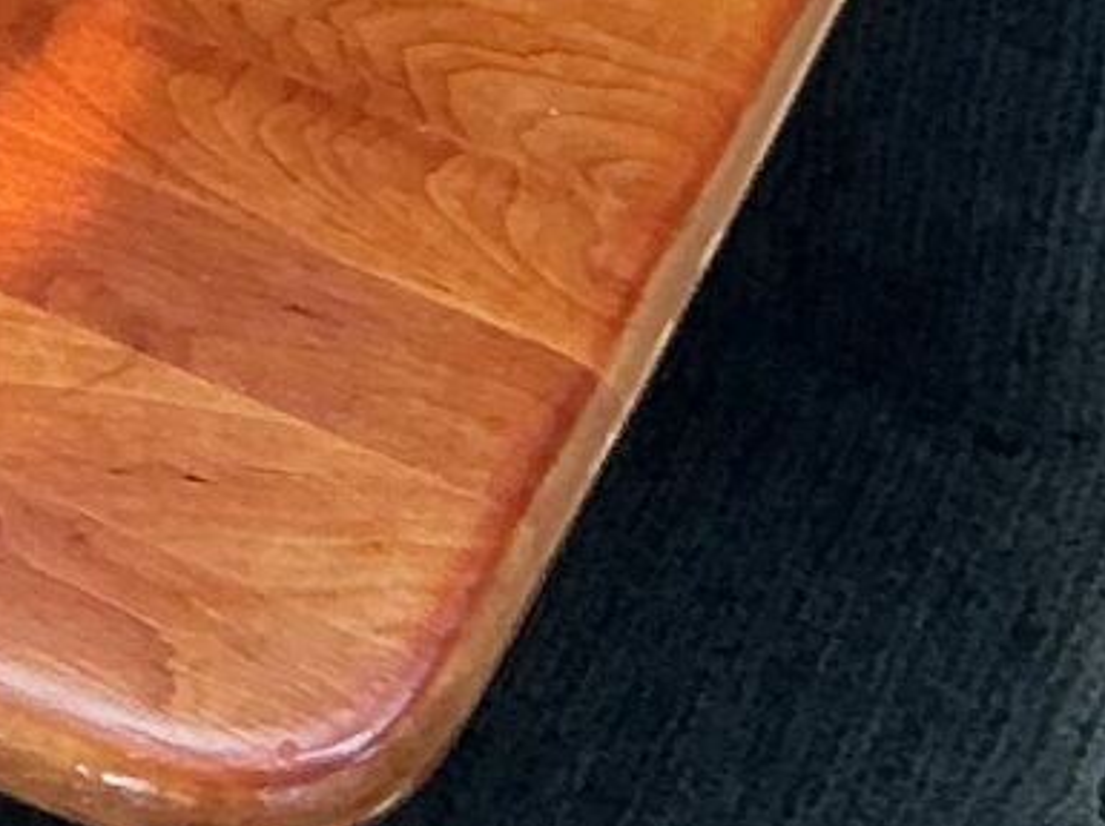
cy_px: -1196
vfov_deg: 7.2
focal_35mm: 193
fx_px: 6155
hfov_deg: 9.6
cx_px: -1091
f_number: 1.8
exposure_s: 1/60
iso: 50
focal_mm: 3
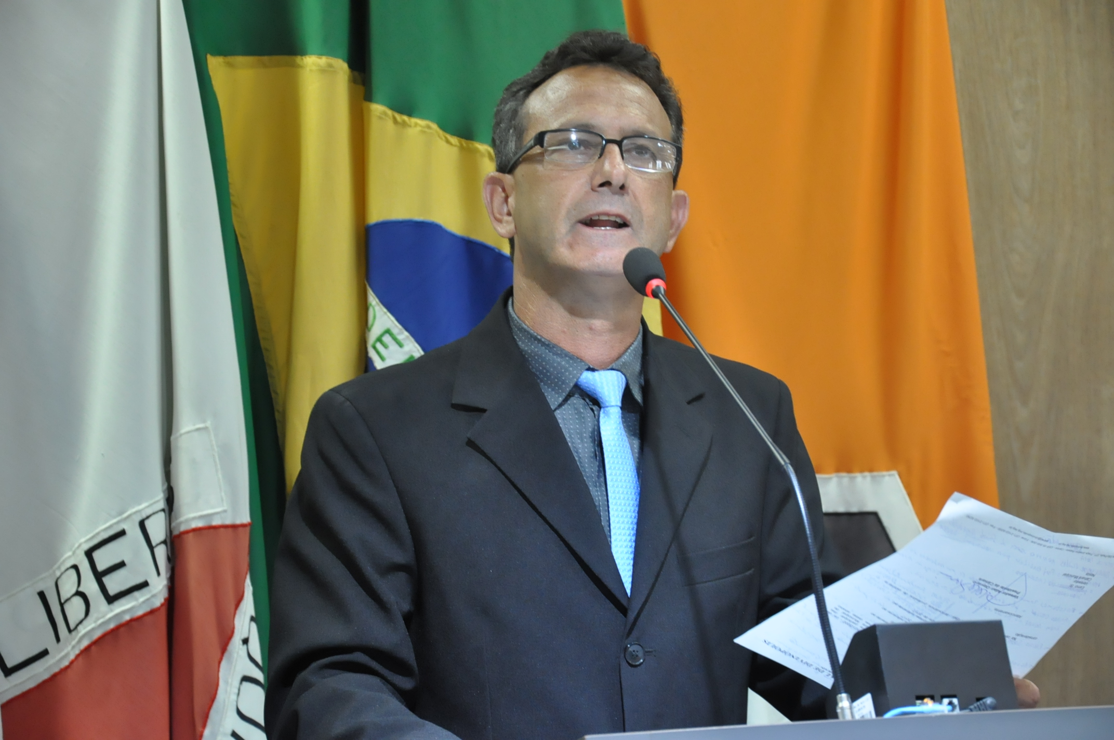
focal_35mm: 112
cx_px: 557
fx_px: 3477
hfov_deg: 18.2
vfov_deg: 12.1
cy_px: 370
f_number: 5.3
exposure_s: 1/50
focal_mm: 75
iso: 2000
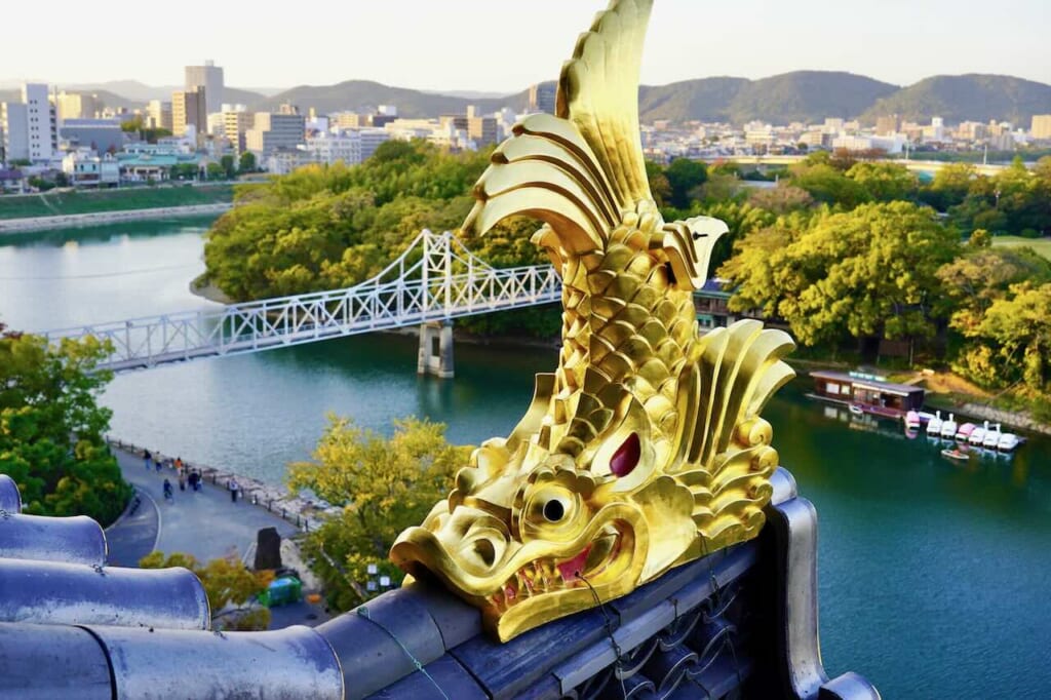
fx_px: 1072
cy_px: 350
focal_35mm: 37
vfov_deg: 36.1
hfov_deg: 52.2
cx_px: 526
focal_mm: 24.5
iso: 100
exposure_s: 1/80
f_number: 5.6
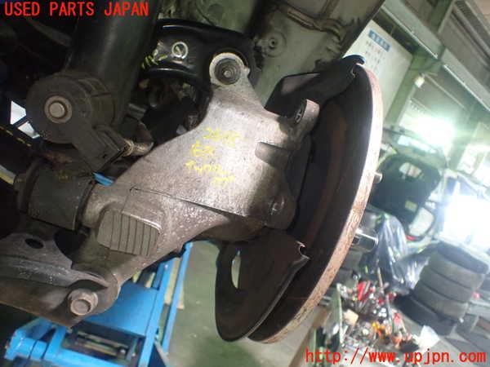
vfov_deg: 46.8
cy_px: 184
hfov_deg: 60.0
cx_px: 245
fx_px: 425
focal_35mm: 30
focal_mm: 5.4
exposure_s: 1/80
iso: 800
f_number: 2.3
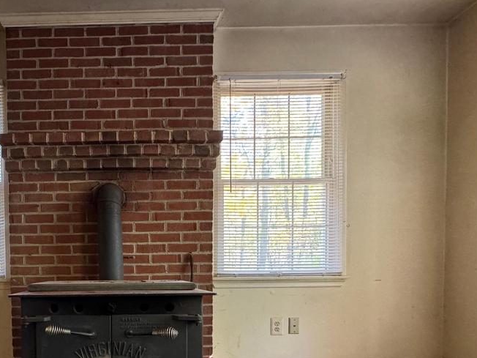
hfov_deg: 70.6
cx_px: 112
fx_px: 303
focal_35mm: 22
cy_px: 279
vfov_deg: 57.2
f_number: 2.2
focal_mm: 2.22
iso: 800
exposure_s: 1/60
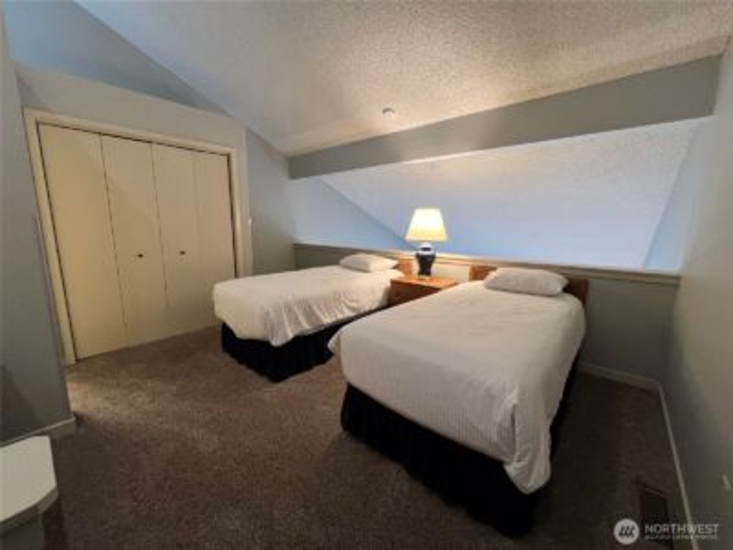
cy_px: 275
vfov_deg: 89.9
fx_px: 275
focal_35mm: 13
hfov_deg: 106.2
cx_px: 366
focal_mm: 1.57
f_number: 1.8
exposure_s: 1/60
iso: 320
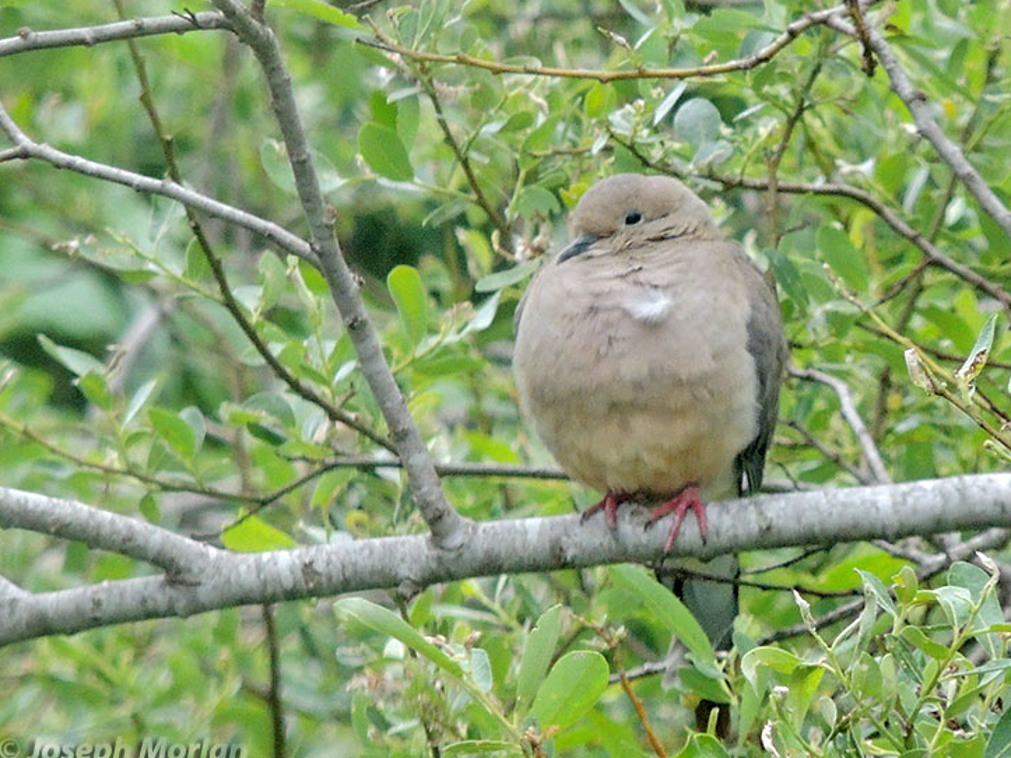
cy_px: 393
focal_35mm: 775
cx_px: 509
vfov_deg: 1.9
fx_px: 22631
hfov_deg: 2.6
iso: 400
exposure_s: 1/250
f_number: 5
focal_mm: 124.8
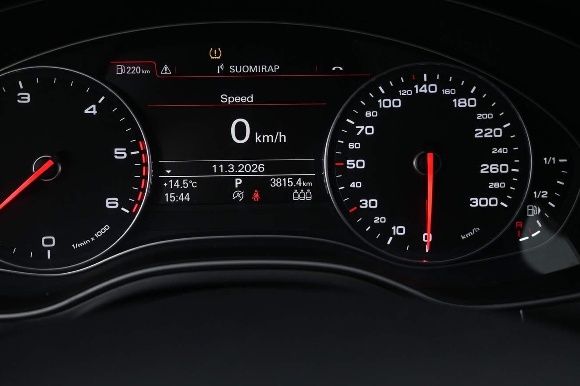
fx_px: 596
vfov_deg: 35.9
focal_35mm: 37
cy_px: 177
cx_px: 236
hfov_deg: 51.6
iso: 1250
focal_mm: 20
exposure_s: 1/30
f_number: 3.8
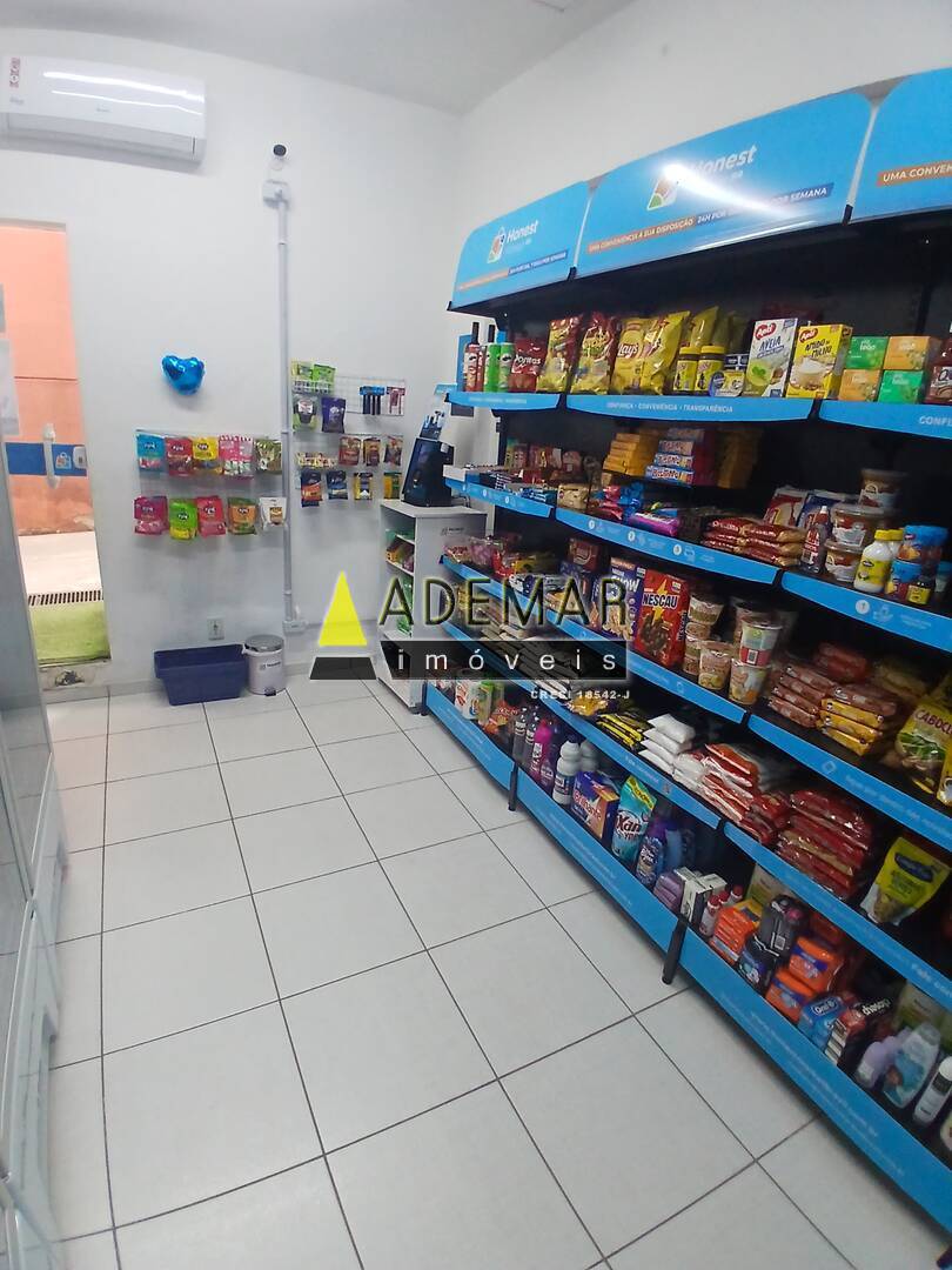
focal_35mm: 17
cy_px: 635
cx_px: 476
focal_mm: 1.4
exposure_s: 1/60
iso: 125
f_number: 2.2
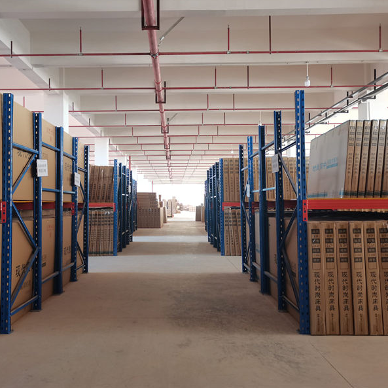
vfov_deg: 52.5
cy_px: 192
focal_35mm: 31
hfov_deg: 52.4
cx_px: 169
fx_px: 393
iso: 400
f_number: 1.8
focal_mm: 5.58
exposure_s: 1/50
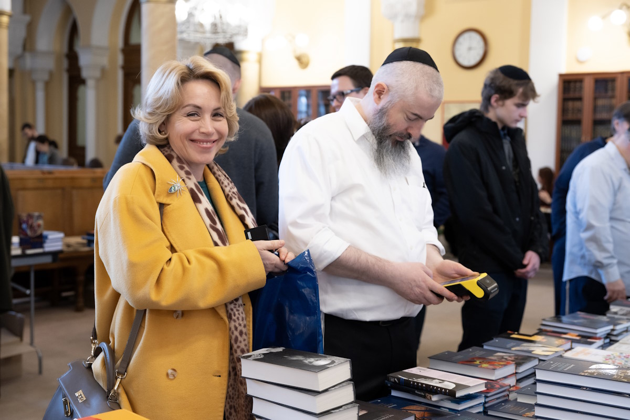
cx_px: 315
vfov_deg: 28.1
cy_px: 210
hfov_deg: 41.1
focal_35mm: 48
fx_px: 840
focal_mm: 48
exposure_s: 1/125
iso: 1600
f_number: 4.5
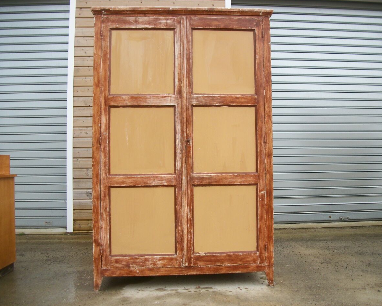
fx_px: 384
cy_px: 153
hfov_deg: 52.8
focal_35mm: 34
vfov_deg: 43.4
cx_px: 207
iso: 80
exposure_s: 1/250
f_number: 2.9
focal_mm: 5.7
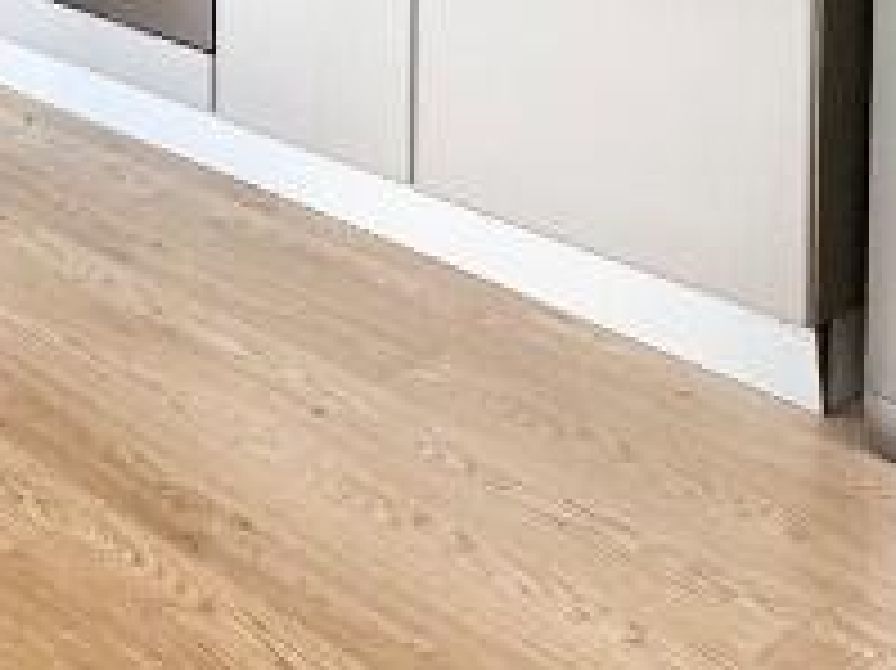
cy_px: -436
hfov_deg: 21.9
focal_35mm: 72
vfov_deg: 17.5
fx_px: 1863
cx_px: -486
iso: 100
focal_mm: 2.22
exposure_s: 1/99
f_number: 2.2
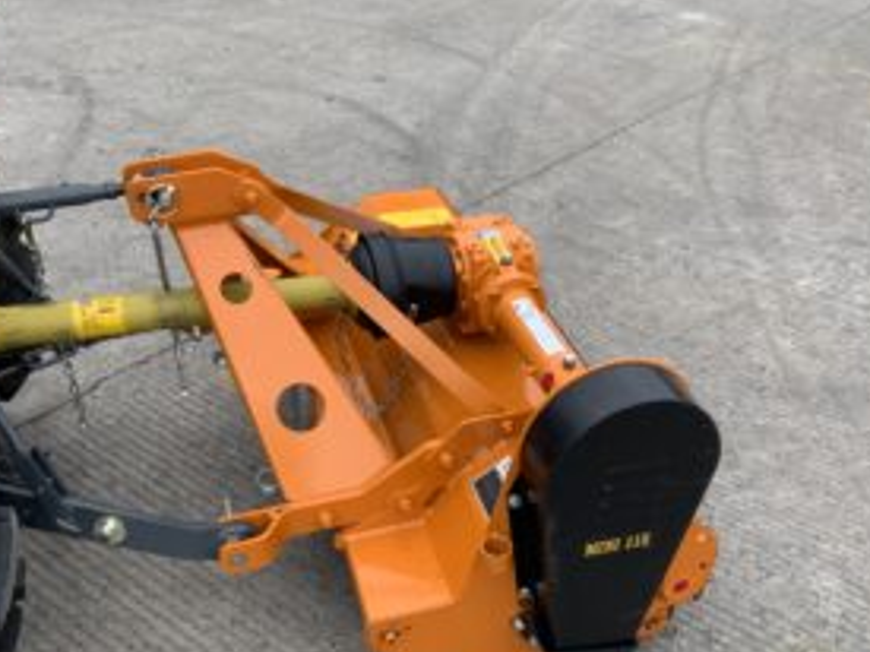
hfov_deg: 48.9
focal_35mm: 38
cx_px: 475
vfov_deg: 37.5
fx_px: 955
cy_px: 399
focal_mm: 3
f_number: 1.8
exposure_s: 1/620
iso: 16
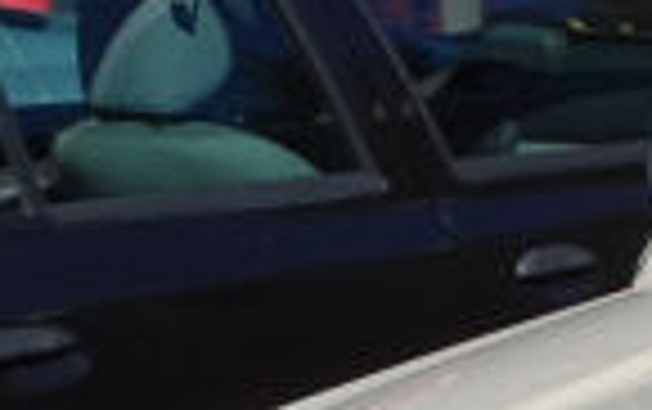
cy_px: 541
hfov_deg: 10.9
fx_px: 3113
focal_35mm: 175
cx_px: 1322
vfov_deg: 7.4
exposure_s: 1/1250
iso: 80
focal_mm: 5.09
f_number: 4
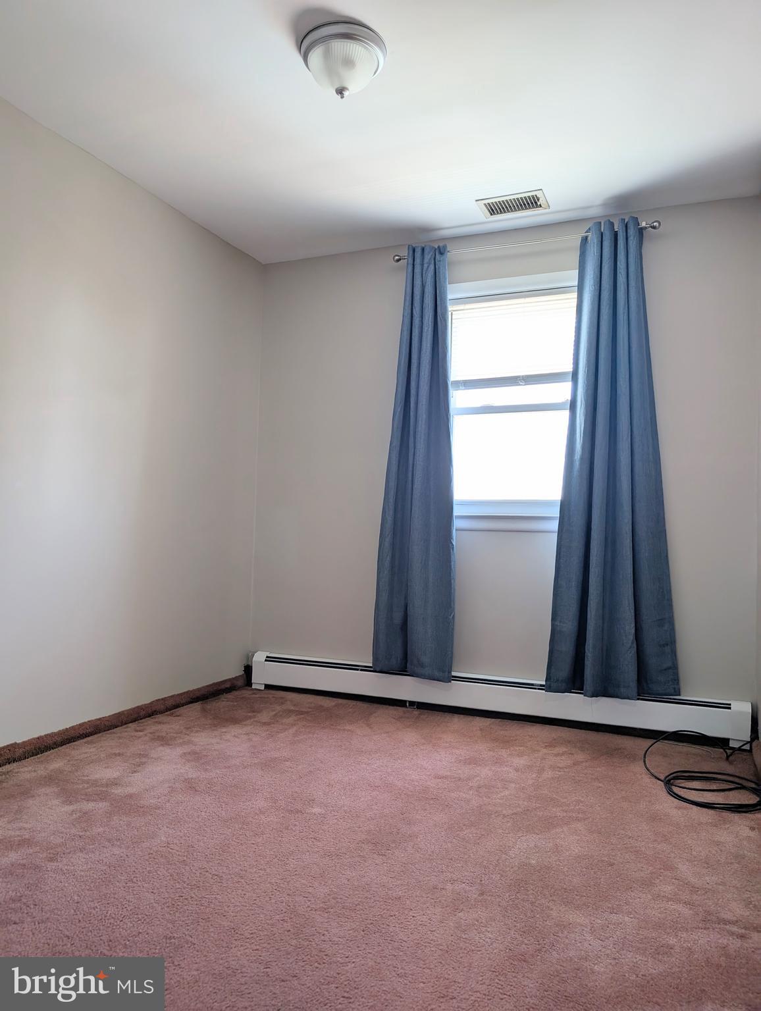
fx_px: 702
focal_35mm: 24
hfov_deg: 56.9
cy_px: 506
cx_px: 380
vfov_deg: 71.5
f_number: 1.68
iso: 37
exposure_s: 1/56.7
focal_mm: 6.9
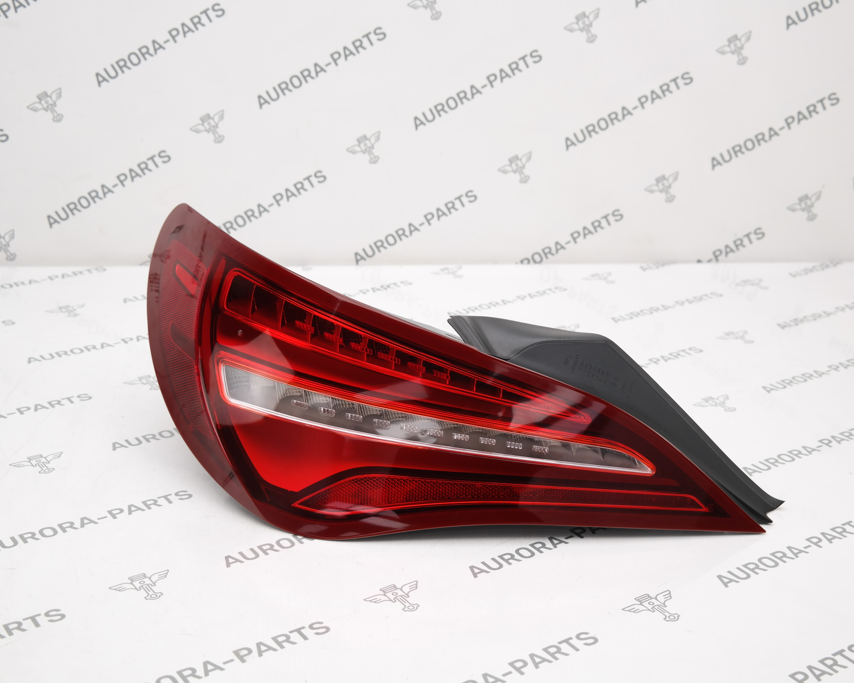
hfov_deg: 37.3
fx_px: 1264
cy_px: 341
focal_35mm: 50
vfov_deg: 30.3
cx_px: 449
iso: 200
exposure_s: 1/100
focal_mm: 29
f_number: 4
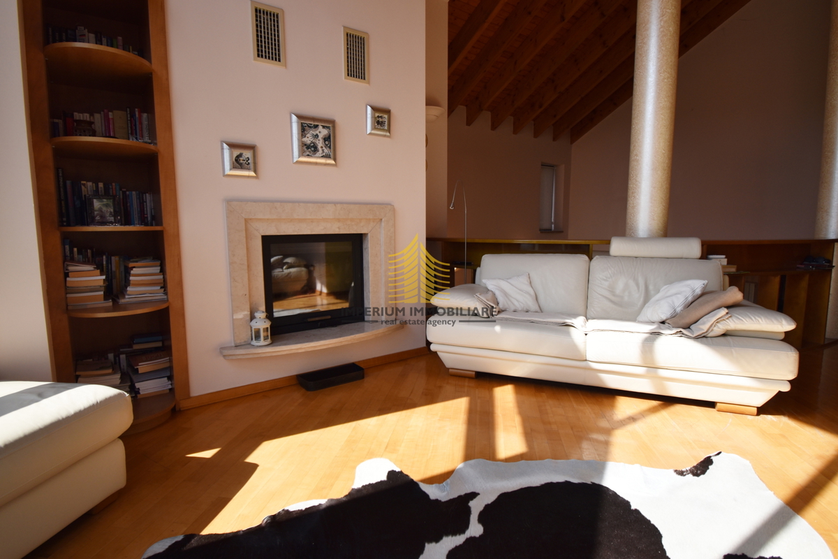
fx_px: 349
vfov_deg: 77.3
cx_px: 419
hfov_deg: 100.4
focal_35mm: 15
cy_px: 280
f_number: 4.5
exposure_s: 1/320
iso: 100
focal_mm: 10
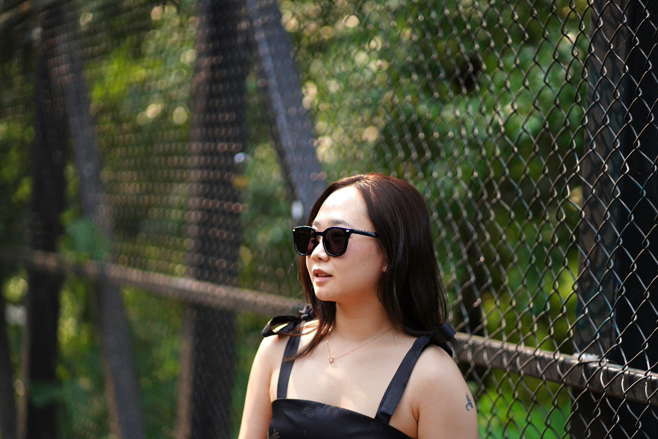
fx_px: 1663
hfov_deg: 22.4
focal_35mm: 91
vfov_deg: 15.0
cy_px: 234
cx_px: 341
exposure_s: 1/1000
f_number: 1.8
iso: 100
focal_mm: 85
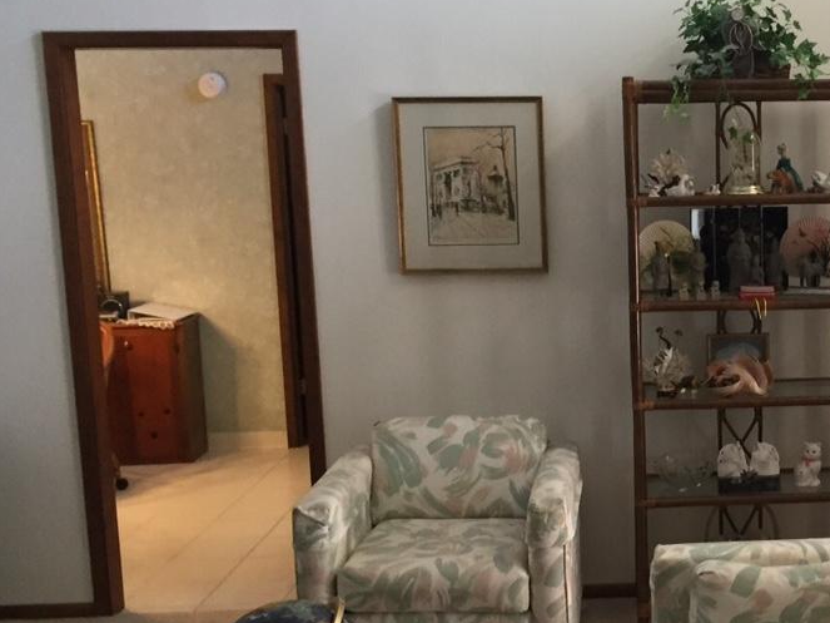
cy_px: 366
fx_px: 1342
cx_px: 719
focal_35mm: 56
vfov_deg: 26.1
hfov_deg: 32.9
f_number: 2.2
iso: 160
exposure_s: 1/30
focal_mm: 4.15
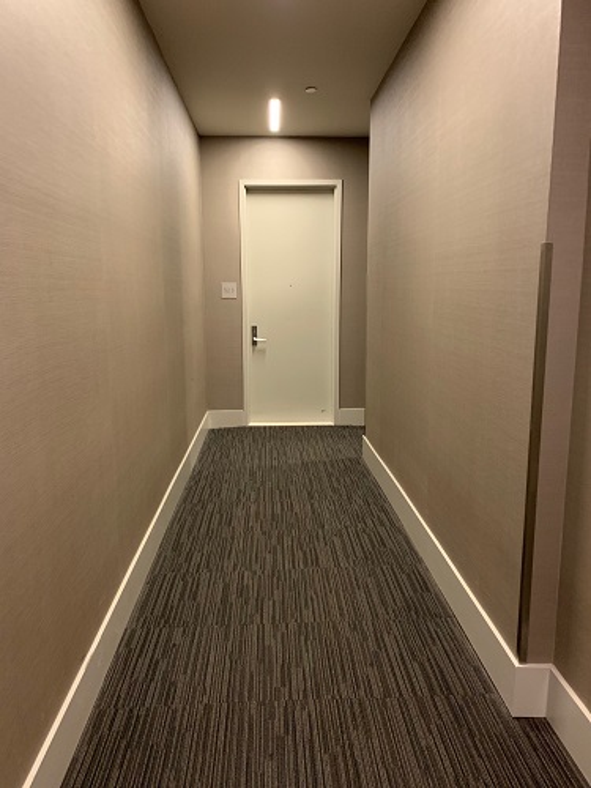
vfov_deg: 67.3
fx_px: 592
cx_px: 296
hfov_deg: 53.1
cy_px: 394
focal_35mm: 26
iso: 500
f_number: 1.8
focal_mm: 4.25
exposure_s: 1/30
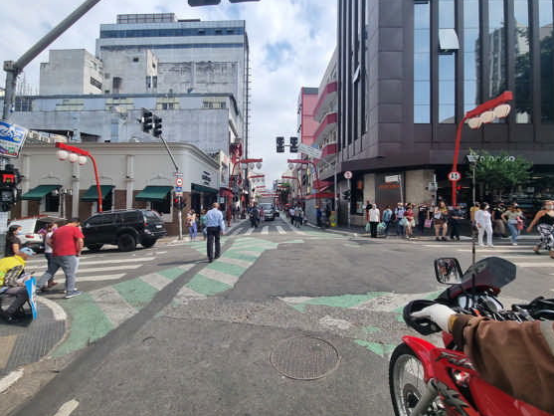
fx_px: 224
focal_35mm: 14
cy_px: 196
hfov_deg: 102.0
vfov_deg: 85.6
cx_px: 275
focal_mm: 2.2
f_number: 2.2
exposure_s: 1/1608
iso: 50
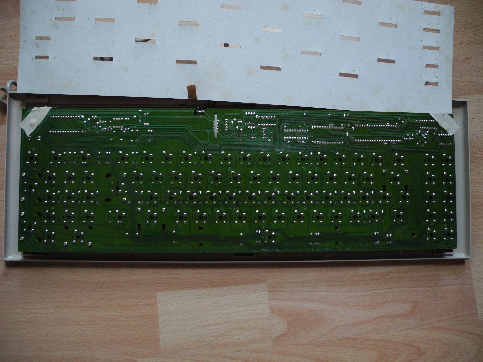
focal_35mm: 28
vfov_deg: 49.7
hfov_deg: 63.4
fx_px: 391
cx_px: 242
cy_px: 181
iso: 400
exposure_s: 1/22.8
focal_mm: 6
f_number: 2.8
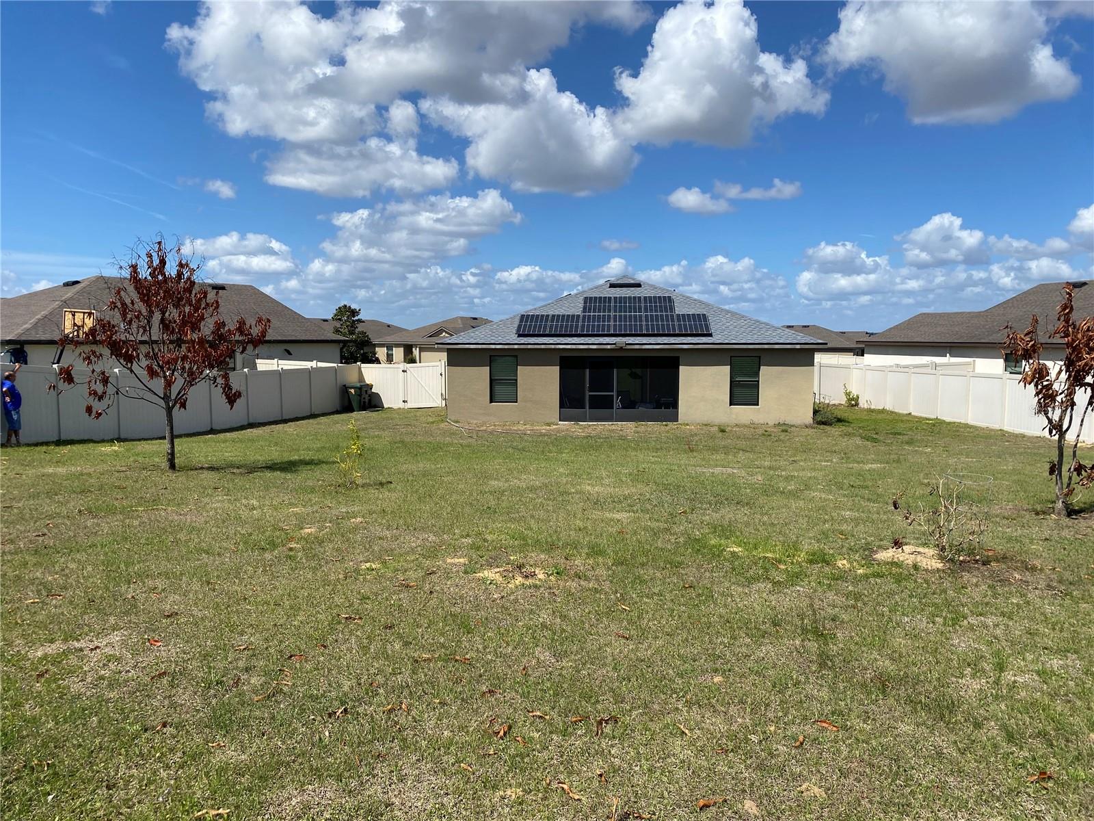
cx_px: 547
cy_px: 410
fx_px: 822
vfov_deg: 53.1
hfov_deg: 67.3
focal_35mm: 26
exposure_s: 1/4274
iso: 32
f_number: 1.8
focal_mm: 4.25
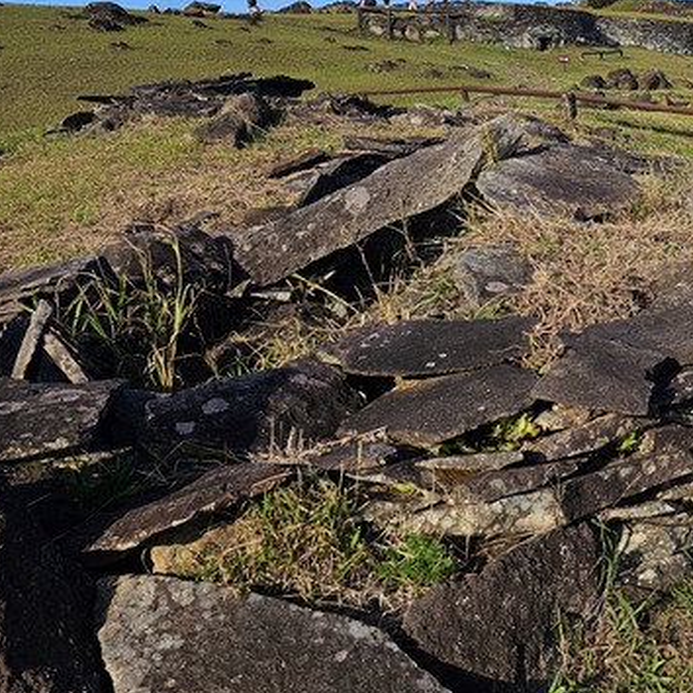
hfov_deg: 32.5
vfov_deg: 36.2
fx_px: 1042
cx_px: 758
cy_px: 204
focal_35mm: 46
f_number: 1.7
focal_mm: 6.3
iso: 10
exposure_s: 1/857
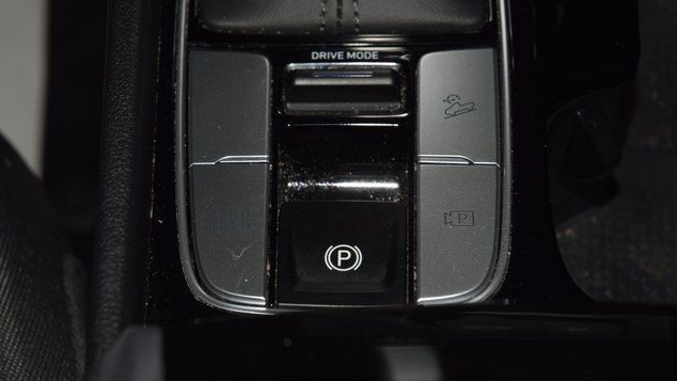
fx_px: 1993
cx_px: 336
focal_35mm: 111
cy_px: 161
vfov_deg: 10.9
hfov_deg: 19.3
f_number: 8
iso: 100
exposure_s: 1/125
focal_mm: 70
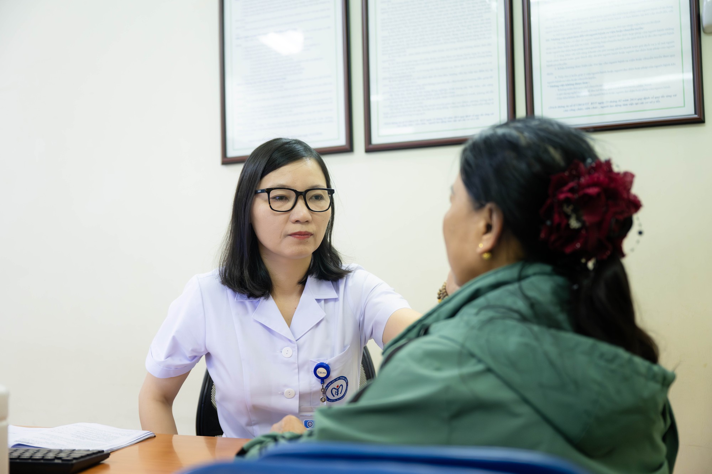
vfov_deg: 33.4
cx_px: 356
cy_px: 237
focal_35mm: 40
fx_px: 791
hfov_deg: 48.5
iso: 3200
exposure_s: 1/160
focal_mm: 40
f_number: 2.8
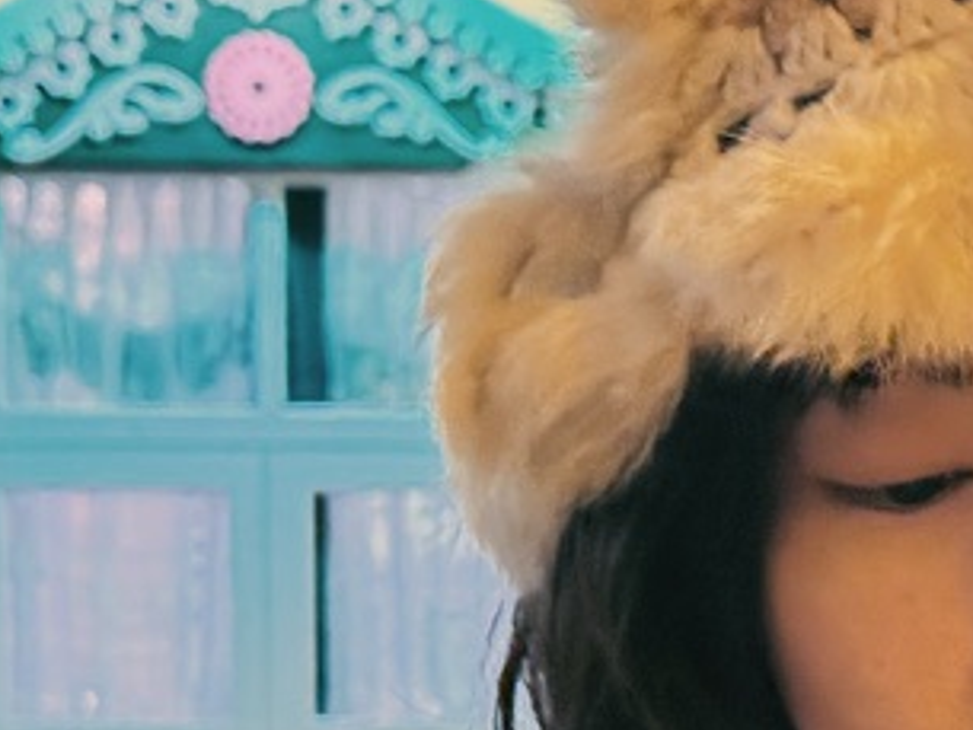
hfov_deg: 12.1
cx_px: 1005
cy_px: 845
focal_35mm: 161
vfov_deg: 9.1
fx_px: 4527
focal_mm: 6.76
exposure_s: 1/20
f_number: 1.78
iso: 640
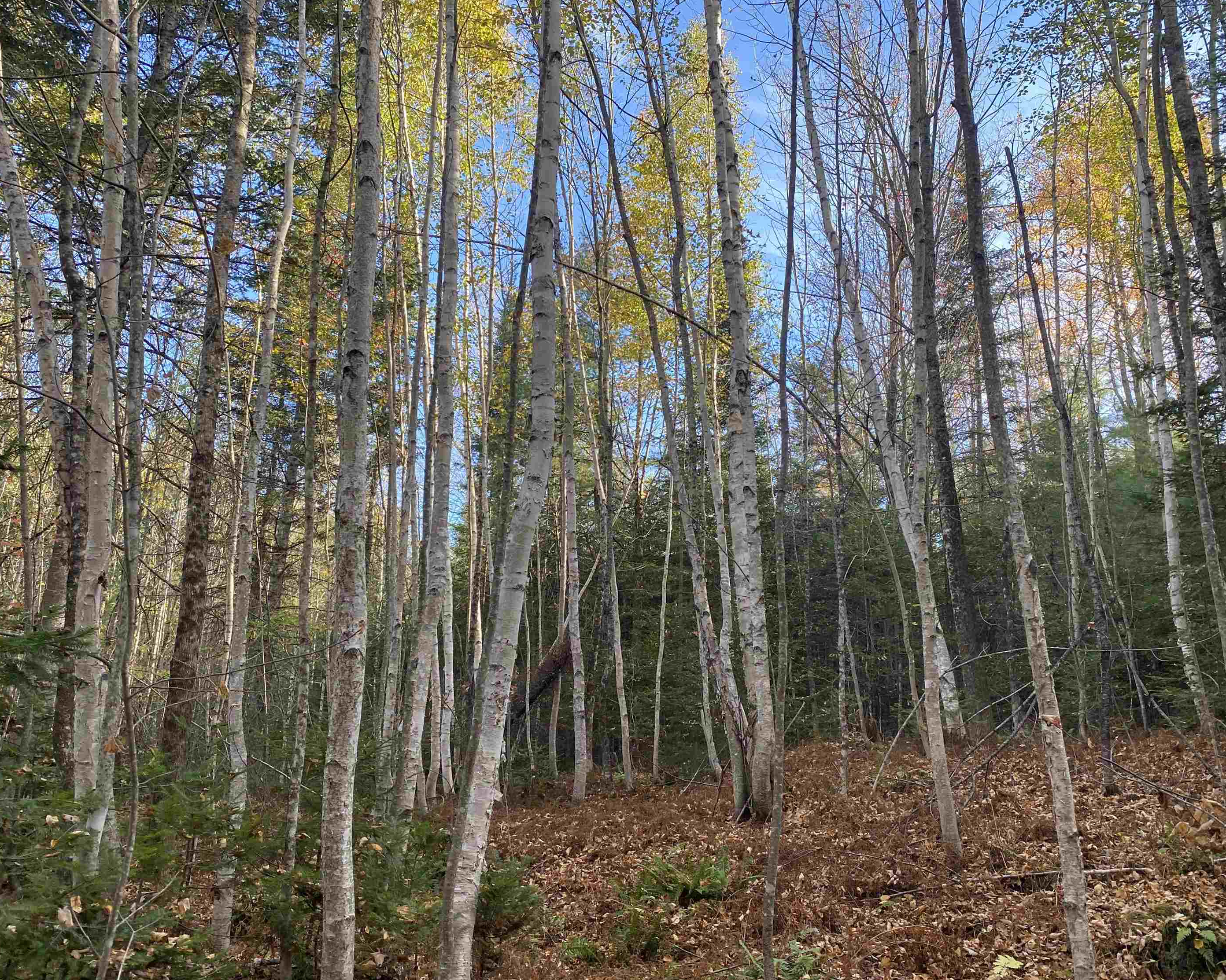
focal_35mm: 28
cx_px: 623
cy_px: 498
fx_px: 1016
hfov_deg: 62.2
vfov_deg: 51.5
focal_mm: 4.25
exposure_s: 1/198
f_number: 1.8
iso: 32
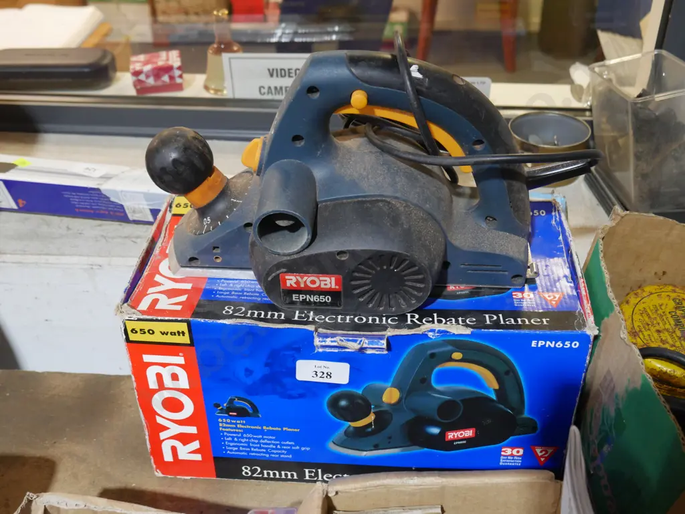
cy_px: 257
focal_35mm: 40
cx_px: 342
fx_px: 792
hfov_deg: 46.8
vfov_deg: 36.0
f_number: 4.4
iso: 1250
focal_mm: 20
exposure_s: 1/60
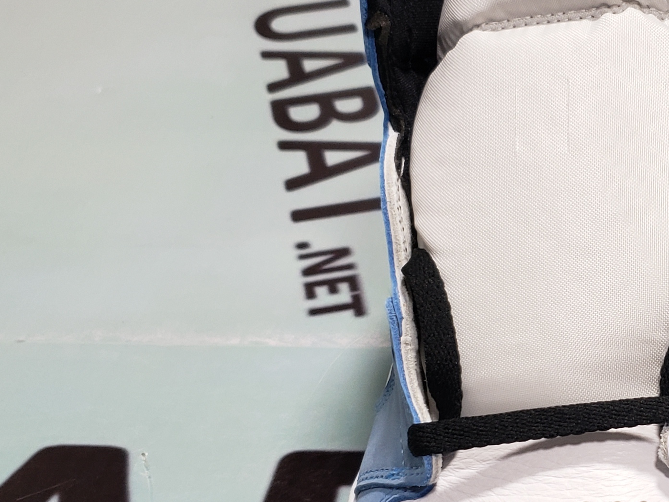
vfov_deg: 19.5
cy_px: 374
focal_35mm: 75
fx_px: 1449
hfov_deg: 24.5
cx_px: 705
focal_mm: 4.3
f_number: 1.5
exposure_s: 1/100
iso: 64
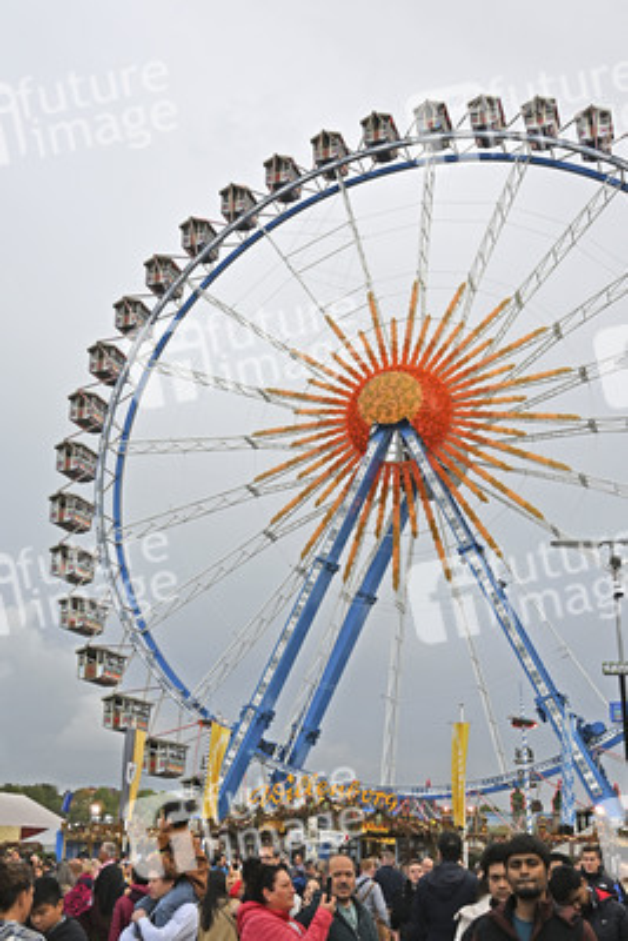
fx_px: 941
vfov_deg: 53.1
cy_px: 470
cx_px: 314
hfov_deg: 36.9
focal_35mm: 36
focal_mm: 24
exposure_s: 1/250
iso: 200
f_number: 5.6
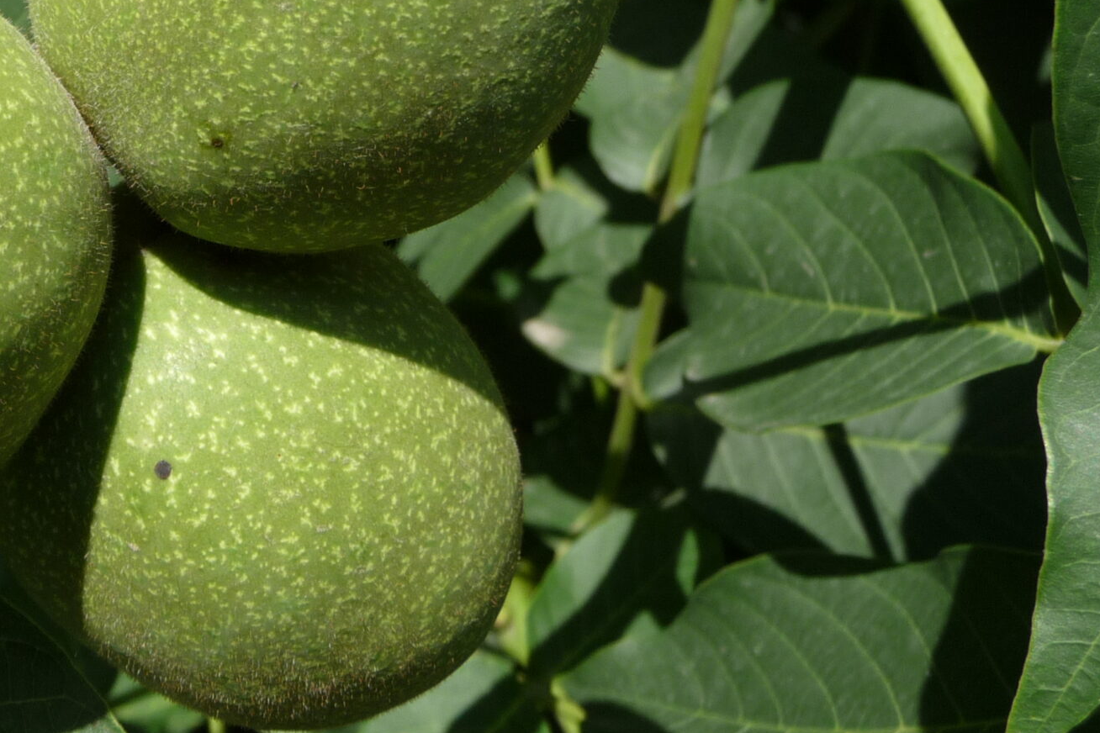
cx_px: 66
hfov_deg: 32.9
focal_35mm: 57
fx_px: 1742
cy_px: 150
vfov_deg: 23.4
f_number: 3.3
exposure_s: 1/800
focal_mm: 4.7
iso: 100
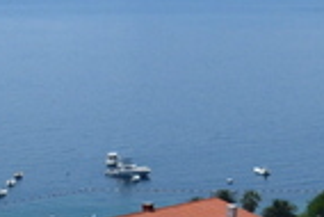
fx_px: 1369
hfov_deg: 12.7
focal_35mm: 152
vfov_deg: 8.7
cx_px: 518
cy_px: -178
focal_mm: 18
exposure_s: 1/500
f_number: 11
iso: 360
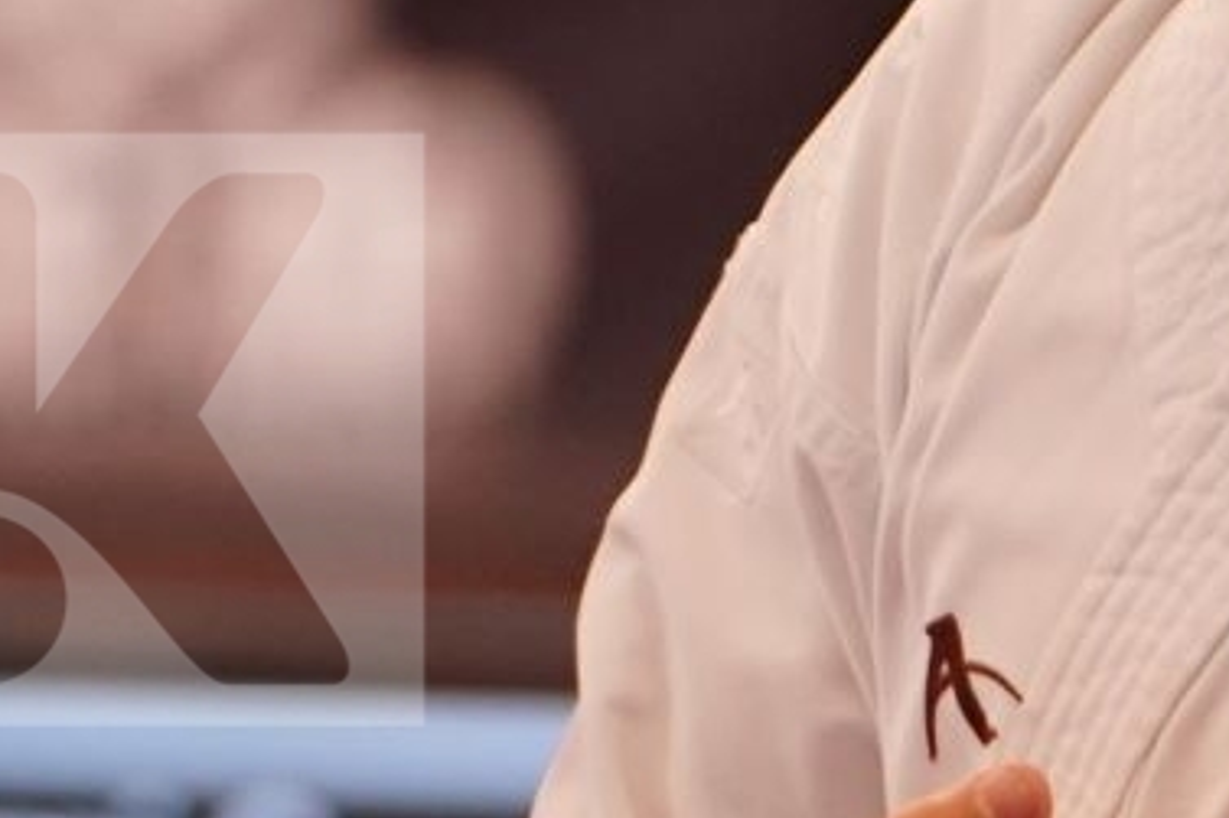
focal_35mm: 1319
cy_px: 430
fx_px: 45007
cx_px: 1226
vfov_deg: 1.0
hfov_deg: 1.6
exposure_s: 1/500
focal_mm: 184
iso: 1000
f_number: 2.8
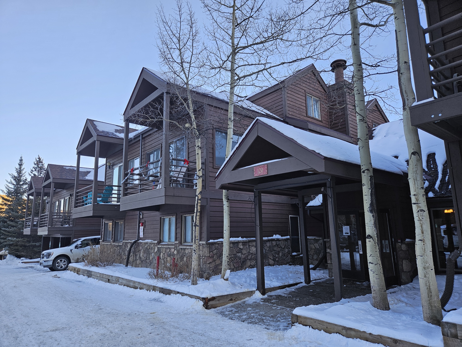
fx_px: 307
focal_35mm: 23
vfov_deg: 58.9
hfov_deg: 73.9
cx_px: 231
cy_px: 174
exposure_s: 1/224
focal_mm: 5.4
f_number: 1.8
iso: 40
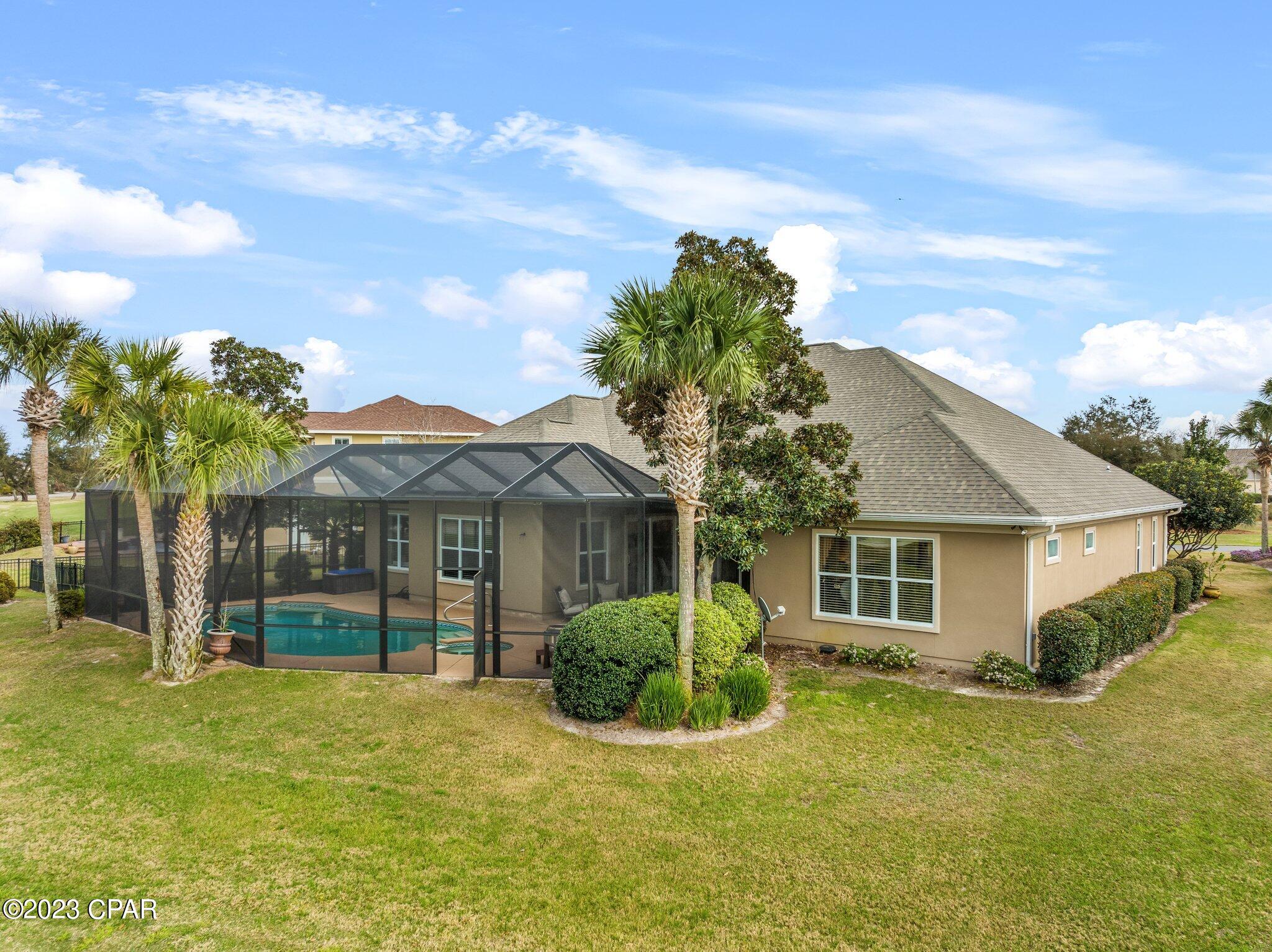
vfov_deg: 56.8
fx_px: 881
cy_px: 476
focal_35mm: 24
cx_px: 636
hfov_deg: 71.6
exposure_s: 1/400
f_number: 4
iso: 100
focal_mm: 12.29
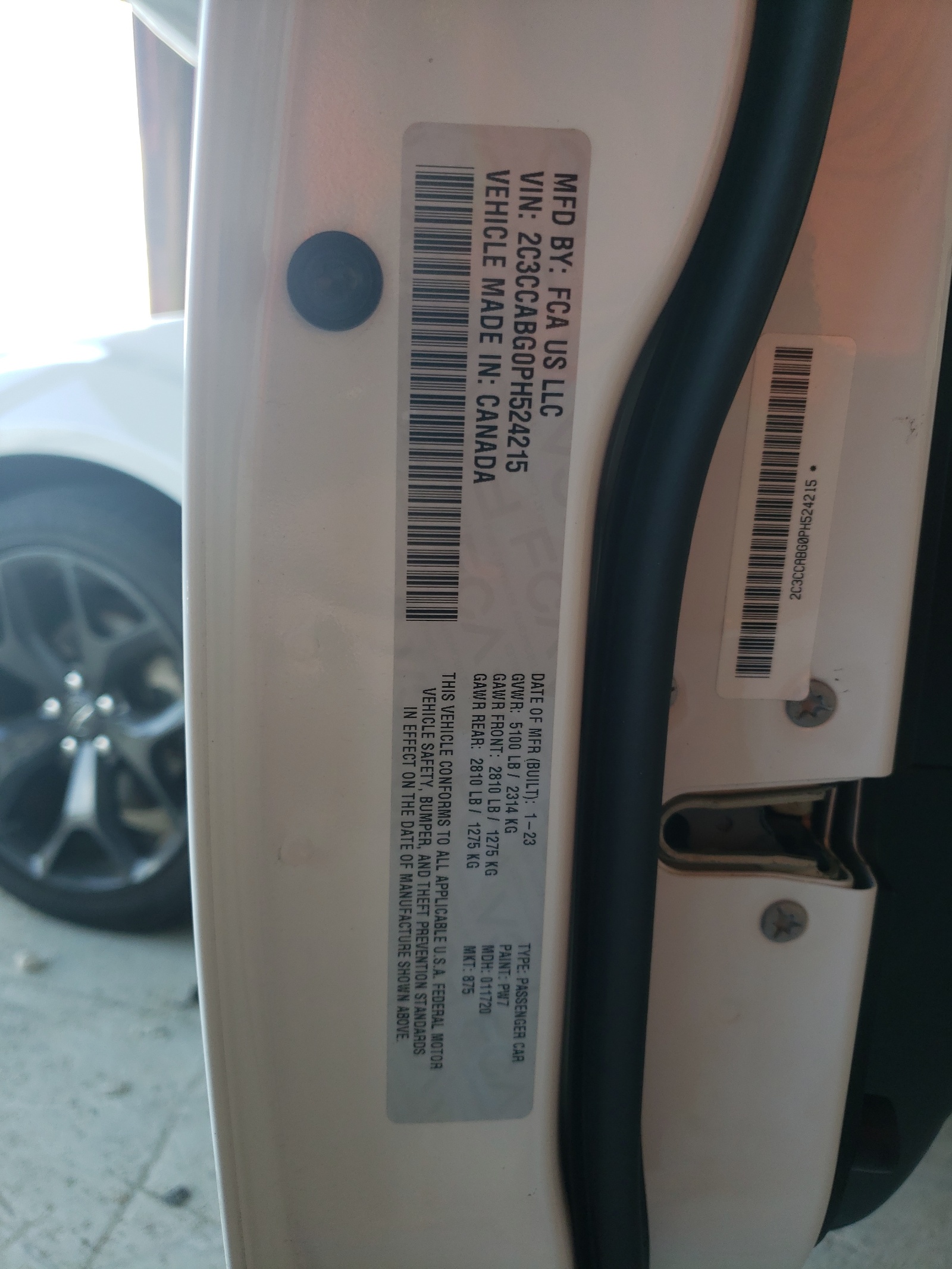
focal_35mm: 26
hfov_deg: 53.1
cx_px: 476
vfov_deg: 67.3
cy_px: 634
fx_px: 953
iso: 50
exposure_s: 1/172
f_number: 1.5
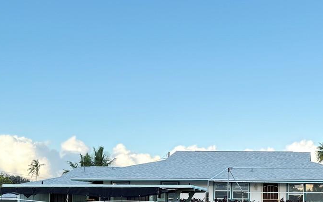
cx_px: 299
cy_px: 194
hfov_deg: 32.1
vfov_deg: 21.0
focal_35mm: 60
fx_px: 528
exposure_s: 1/242
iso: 80
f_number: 1.78
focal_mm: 6.76
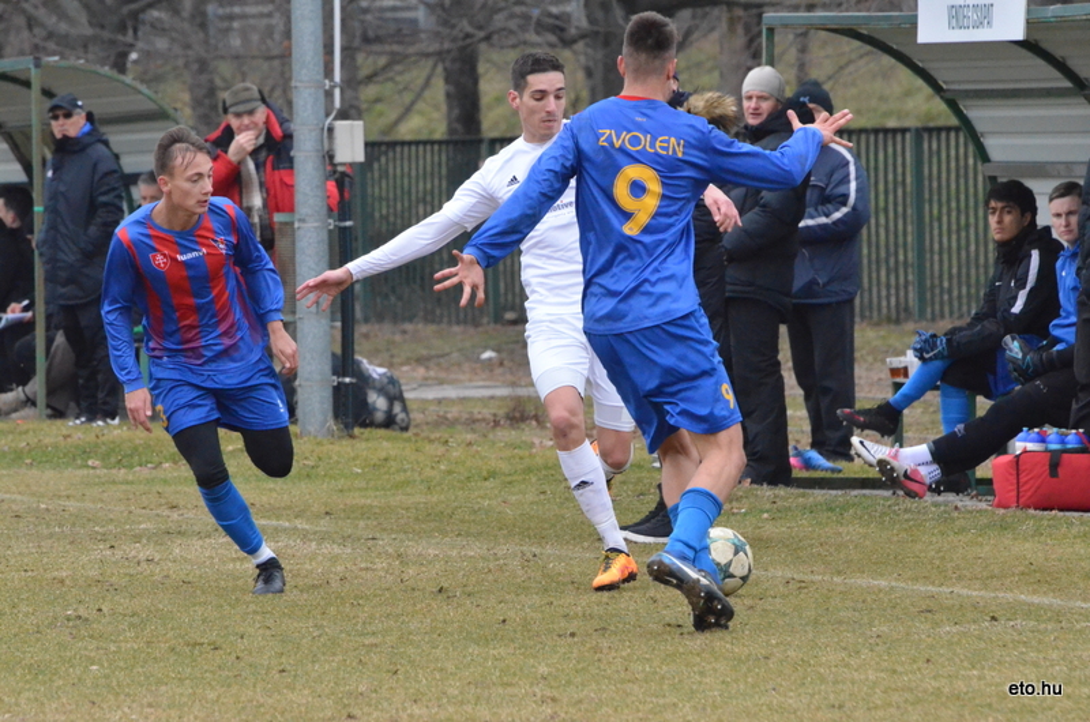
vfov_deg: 3.7
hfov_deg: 5.5
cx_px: 545
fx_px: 11331
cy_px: 361
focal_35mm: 375
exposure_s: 1/1250
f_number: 9
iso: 6400
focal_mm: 250
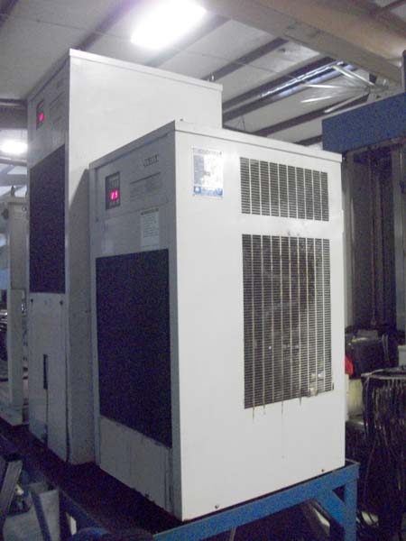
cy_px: 270
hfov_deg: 44.2
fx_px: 500
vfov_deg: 56.8
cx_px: 203
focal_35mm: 32
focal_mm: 5.7
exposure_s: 1/30
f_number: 2.9
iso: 640
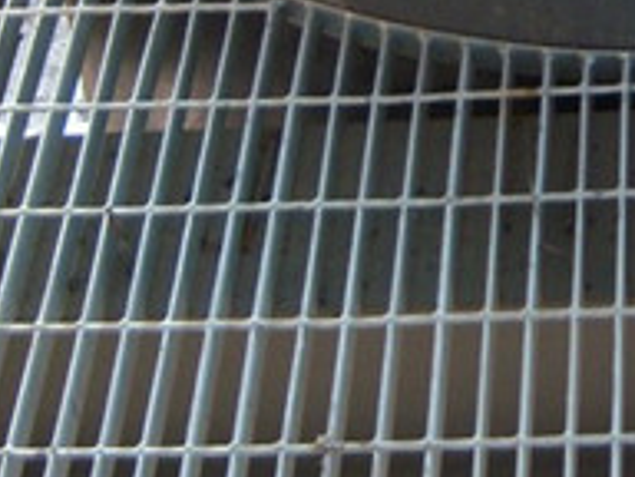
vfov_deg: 11.9
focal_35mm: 122
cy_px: -114
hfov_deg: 15.7
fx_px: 2238
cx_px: 691
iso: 160
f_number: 2.8
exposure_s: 1/60
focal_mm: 7.5
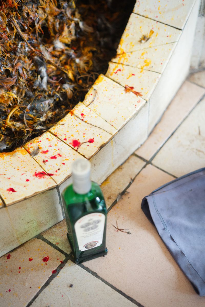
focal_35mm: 50
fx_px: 427
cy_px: 154
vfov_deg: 39.6
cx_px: 102
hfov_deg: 27.0
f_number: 2
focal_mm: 50
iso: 1250
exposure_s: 1/400
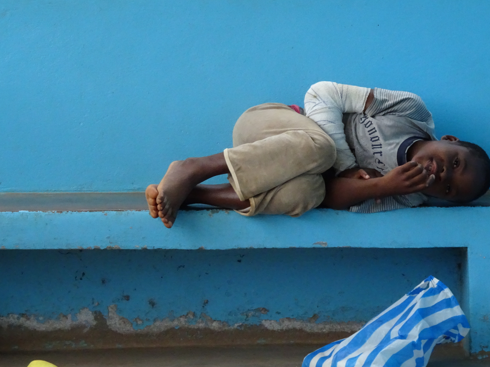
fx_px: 3624
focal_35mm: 256
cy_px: 241
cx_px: 243
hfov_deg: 7.7
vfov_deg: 5.8
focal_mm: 31.31
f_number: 5.6
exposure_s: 1/250
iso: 500
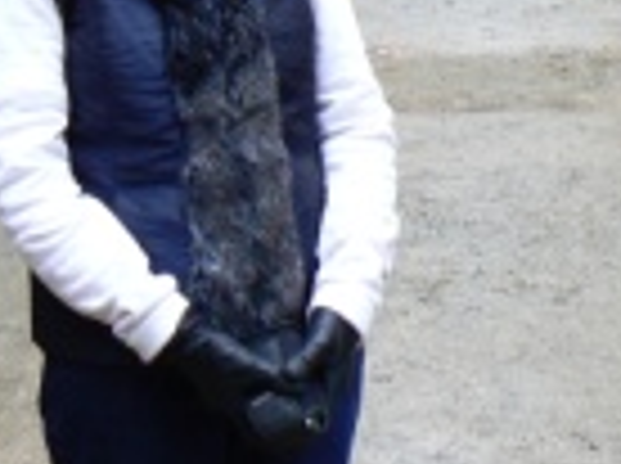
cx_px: 256
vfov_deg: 12.5
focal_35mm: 113
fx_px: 2024
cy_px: -203
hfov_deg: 17.4
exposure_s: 1/30
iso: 80
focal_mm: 6
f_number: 2.8
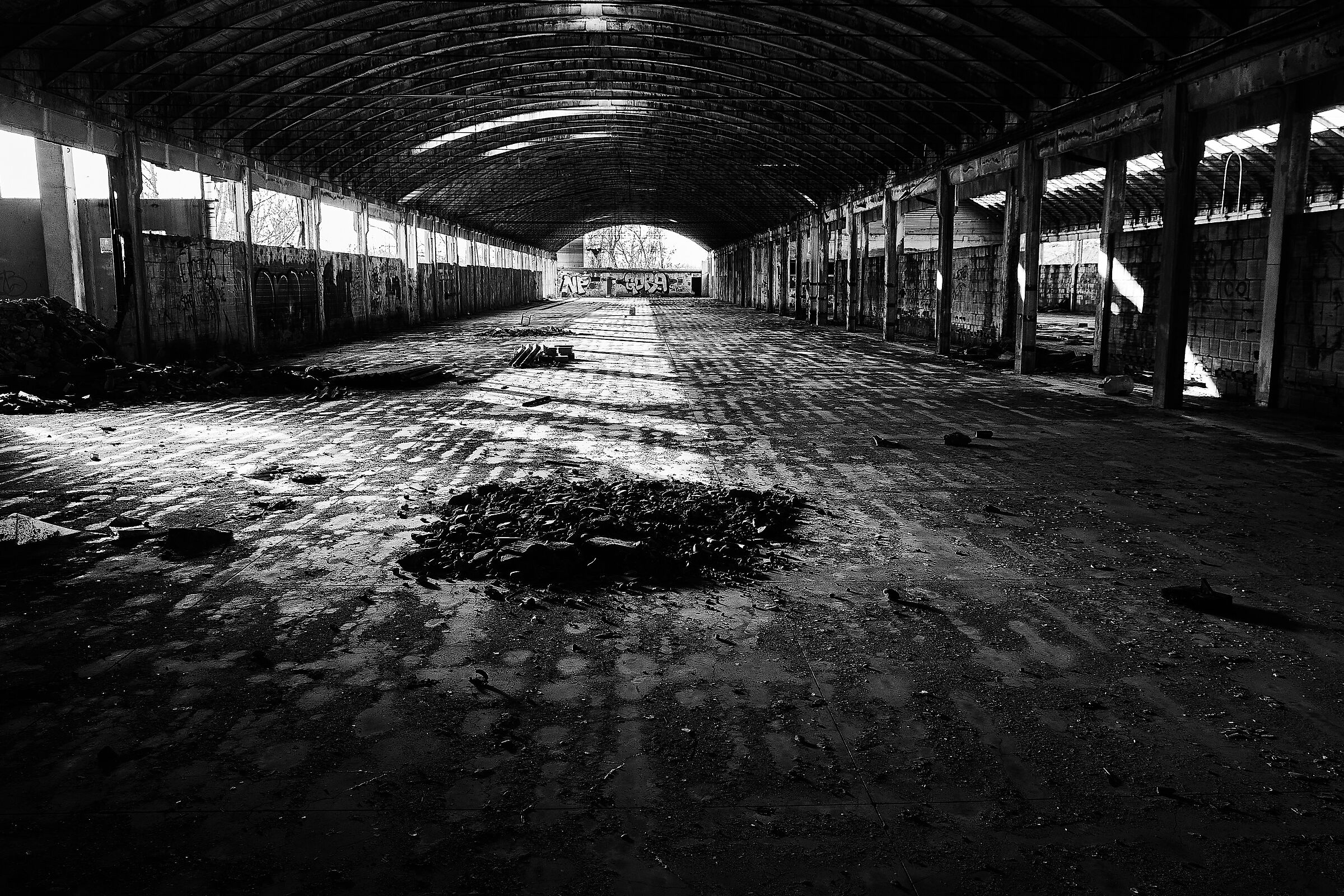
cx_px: 672
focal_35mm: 27
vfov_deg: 47.9
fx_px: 1008
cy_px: 448
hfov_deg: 67.4
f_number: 5.6
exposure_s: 1/125
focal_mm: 18
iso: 800
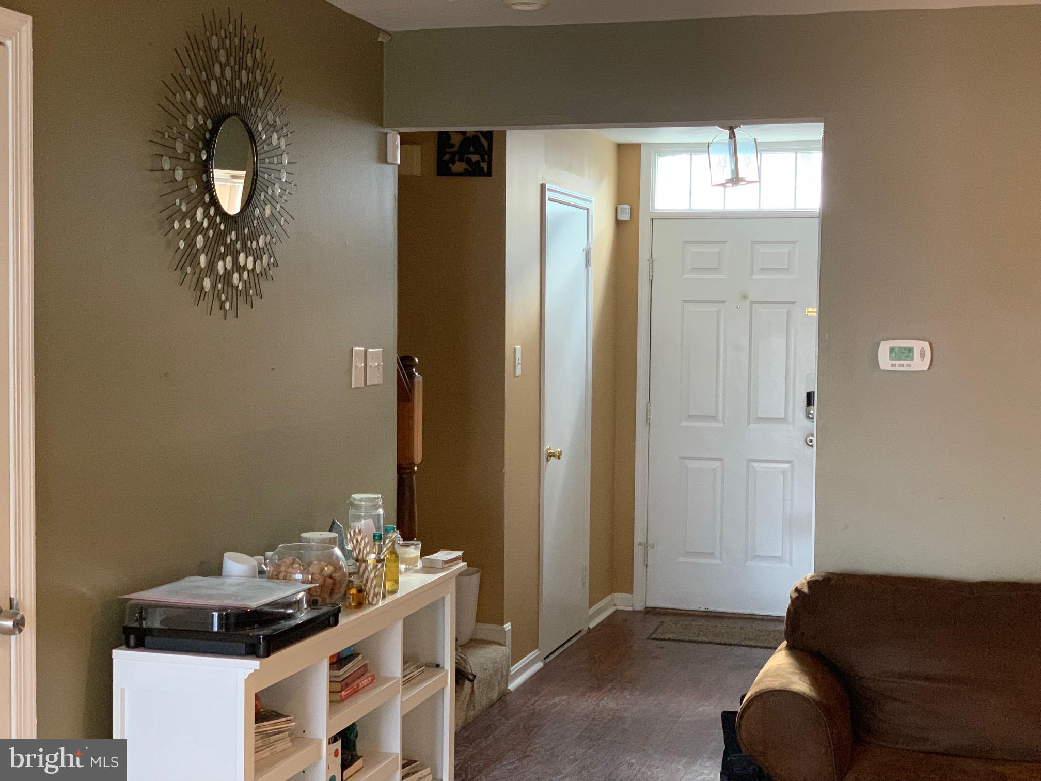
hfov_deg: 36.8
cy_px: 390
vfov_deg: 28.0
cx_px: 520
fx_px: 1564
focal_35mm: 52
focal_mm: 6
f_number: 2.4
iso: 400
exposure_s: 1/60
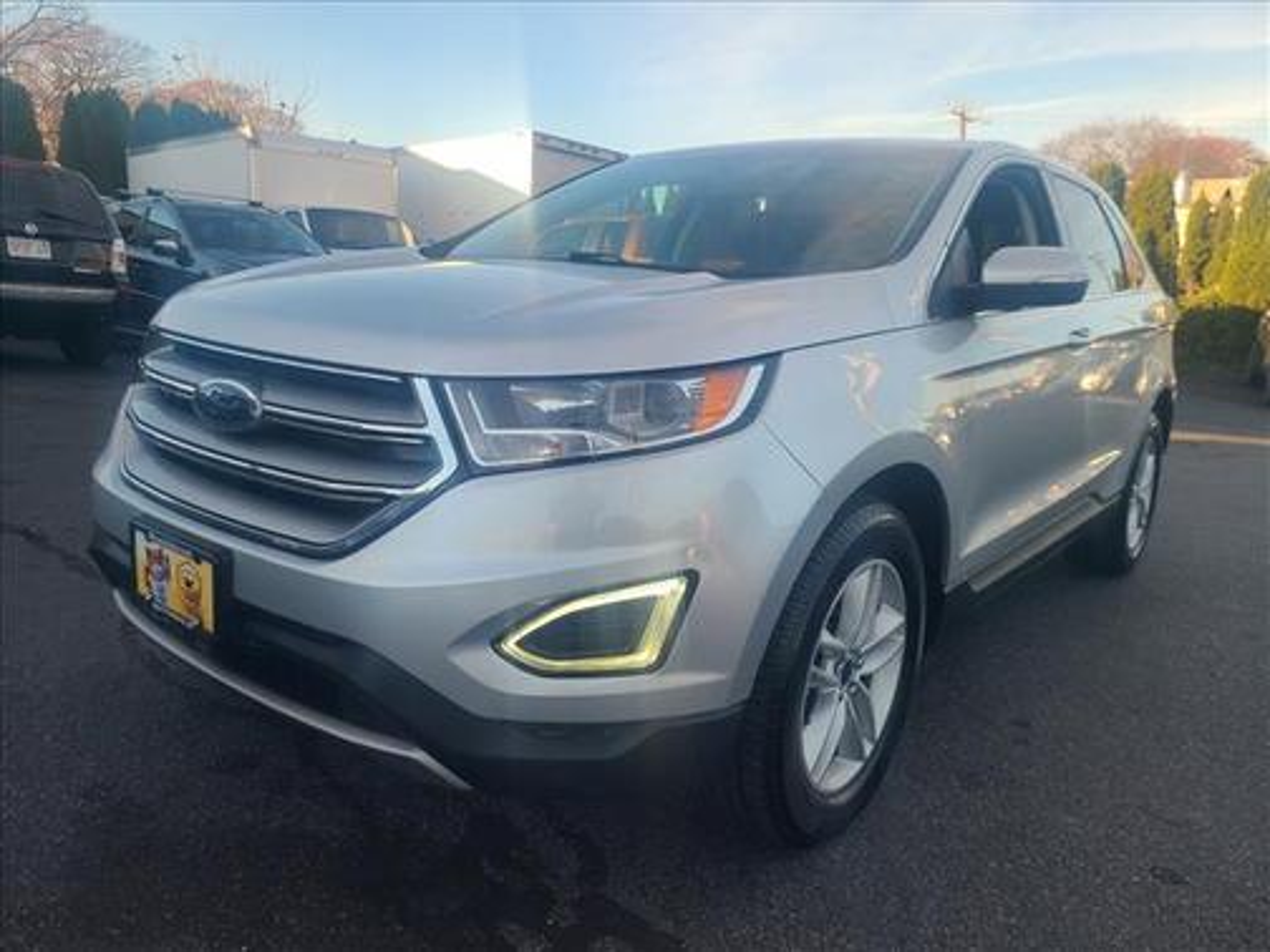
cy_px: 476
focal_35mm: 26
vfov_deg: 53.1
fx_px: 954
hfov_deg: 67.3
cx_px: 635
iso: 40
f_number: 1.8
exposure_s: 1/667
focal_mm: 5.4
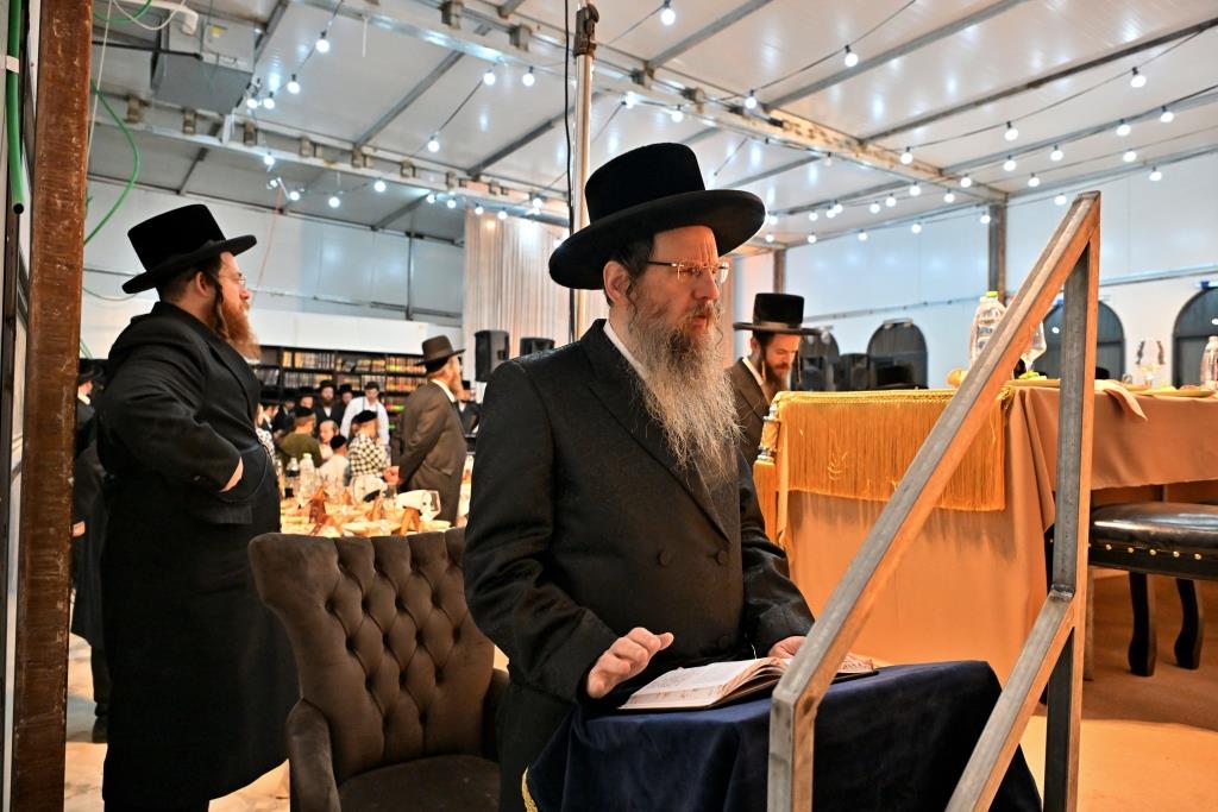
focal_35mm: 24
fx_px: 812
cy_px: 406
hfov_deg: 73.7
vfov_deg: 53.1
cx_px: 609
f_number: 4
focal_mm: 24
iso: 3200
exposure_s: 1/500
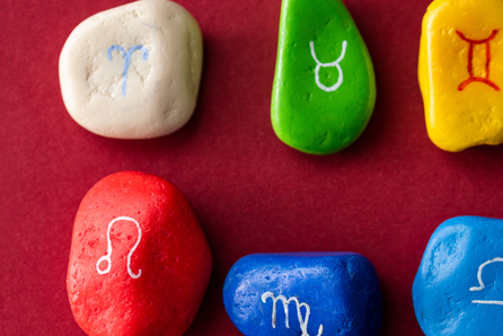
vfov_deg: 5.8
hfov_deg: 8.7
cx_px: 396
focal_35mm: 235
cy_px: 302
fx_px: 3285
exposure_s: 1/200
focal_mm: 105
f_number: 8
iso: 250
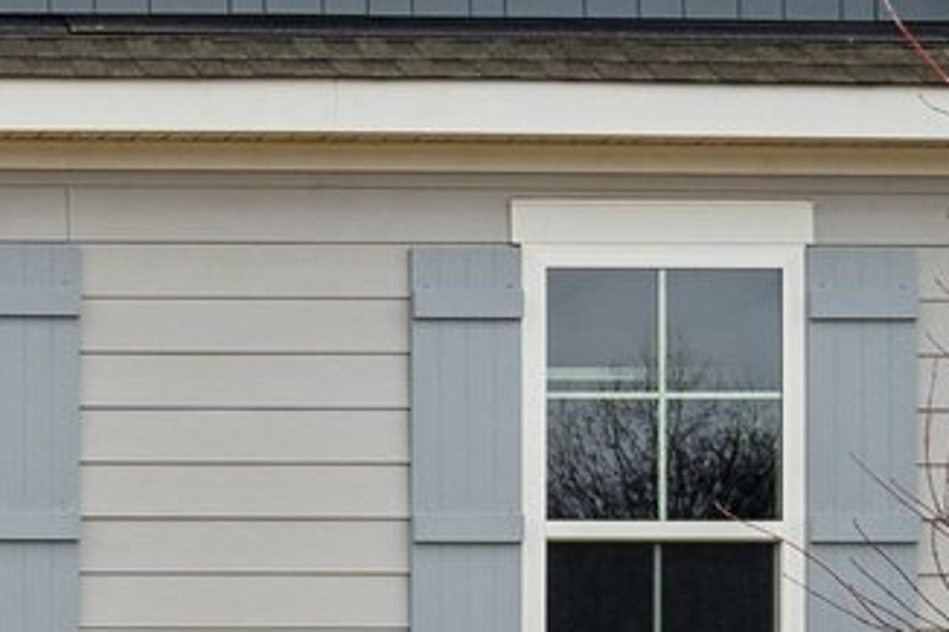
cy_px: 366
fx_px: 3978
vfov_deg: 9.1
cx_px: -1127
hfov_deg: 11.7
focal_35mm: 151
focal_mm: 24
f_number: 4.5
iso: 100
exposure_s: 1/125
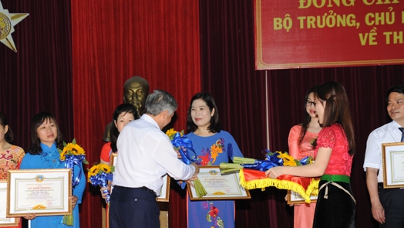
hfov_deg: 20.9
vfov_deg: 11.9
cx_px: 195
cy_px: 117
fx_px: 1093
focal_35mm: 102
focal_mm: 85
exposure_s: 1/60
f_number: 6.3
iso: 500
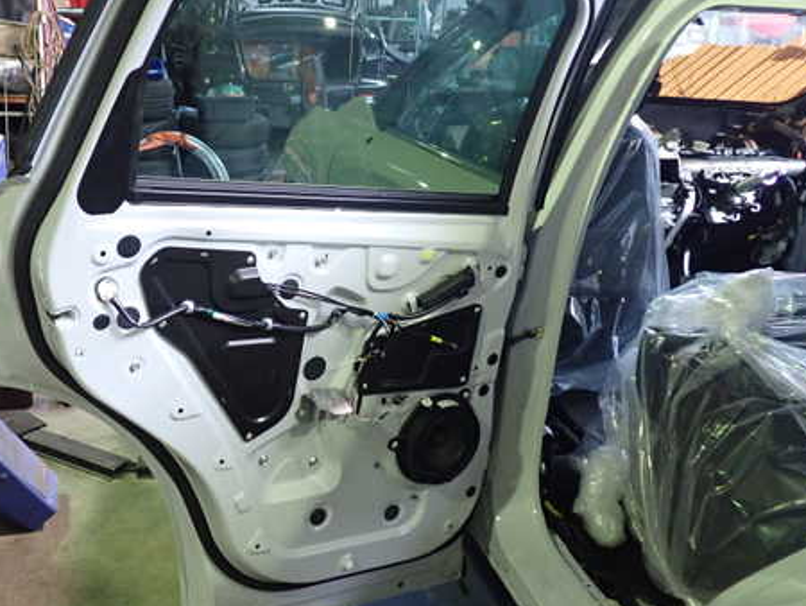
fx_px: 932
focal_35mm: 40
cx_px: 308
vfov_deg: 35.9
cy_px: 256
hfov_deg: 46.4
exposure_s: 1/30
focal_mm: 5.4
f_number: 2.3
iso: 500
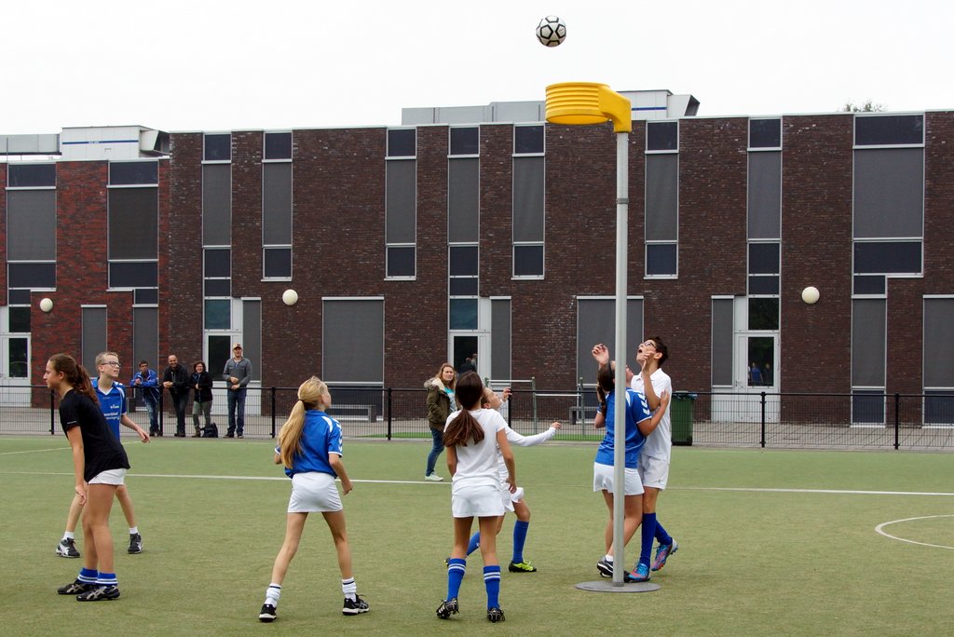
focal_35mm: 39
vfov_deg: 34.3
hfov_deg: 49.5
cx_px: 477
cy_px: 318
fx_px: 1034
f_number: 7.1
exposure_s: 1/500
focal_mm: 26
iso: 400
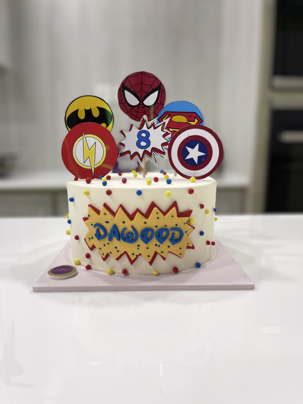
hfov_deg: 53.1
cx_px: 152
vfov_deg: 67.3
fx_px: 303
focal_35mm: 26
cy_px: 202
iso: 100
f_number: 1.6
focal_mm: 5.1
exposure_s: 1/100
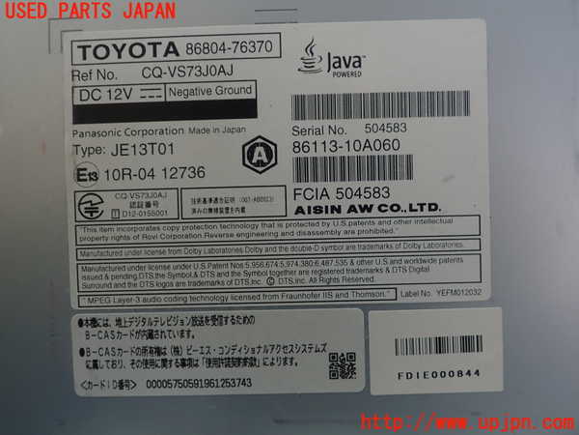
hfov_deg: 60.0
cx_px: 290
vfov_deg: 46.8
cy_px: 218
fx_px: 502
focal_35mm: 30
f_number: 2.3
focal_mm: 5.5
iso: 100
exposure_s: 1/200
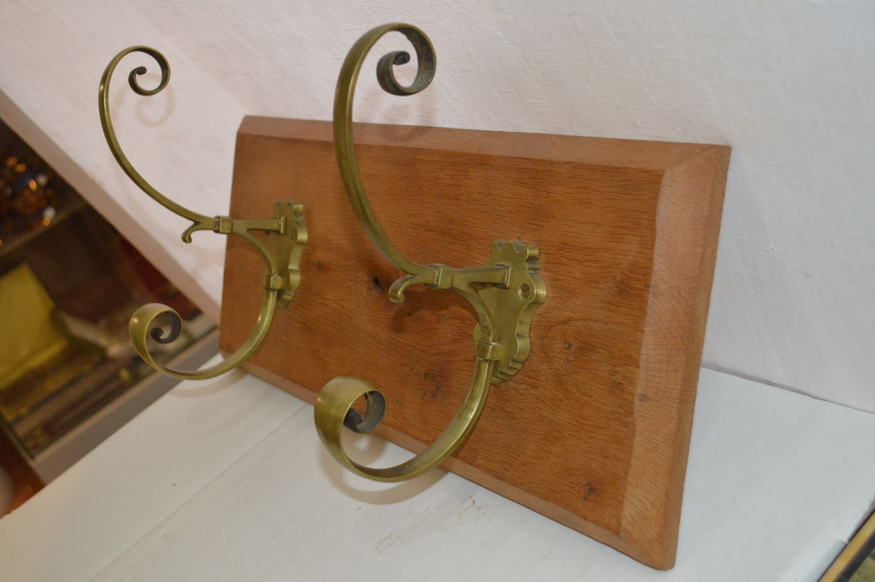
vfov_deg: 31.8
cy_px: 291
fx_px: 1020
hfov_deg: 46.4
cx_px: 438
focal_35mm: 42
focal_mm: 28
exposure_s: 1/60
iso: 1100
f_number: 4.5
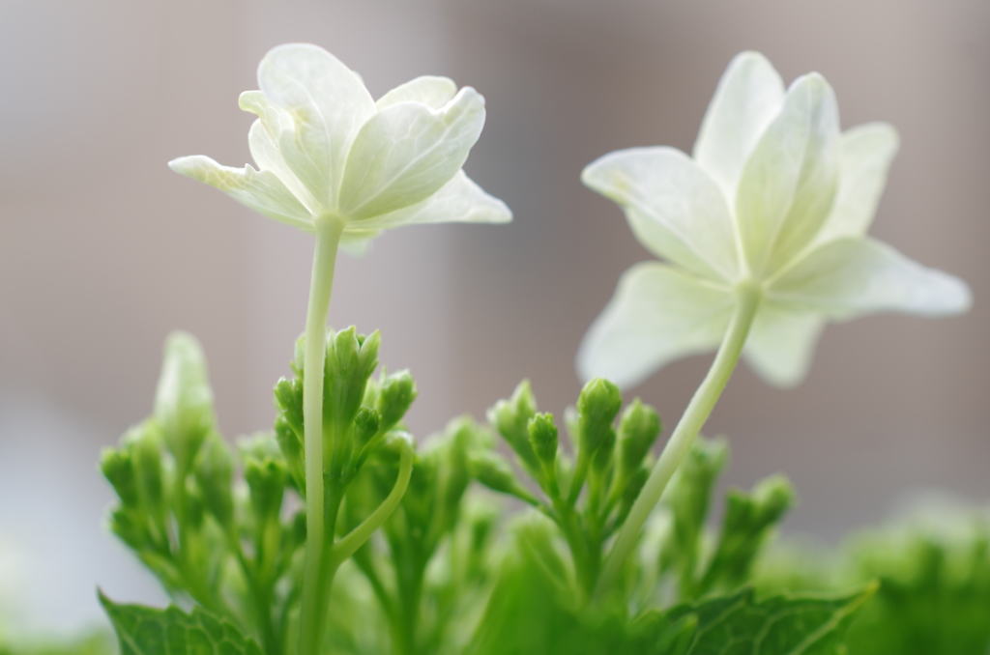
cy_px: 328
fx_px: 2058
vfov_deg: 18.1
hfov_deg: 27.0
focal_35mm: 75
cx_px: 495
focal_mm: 50
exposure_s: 1/250
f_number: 4.5
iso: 100
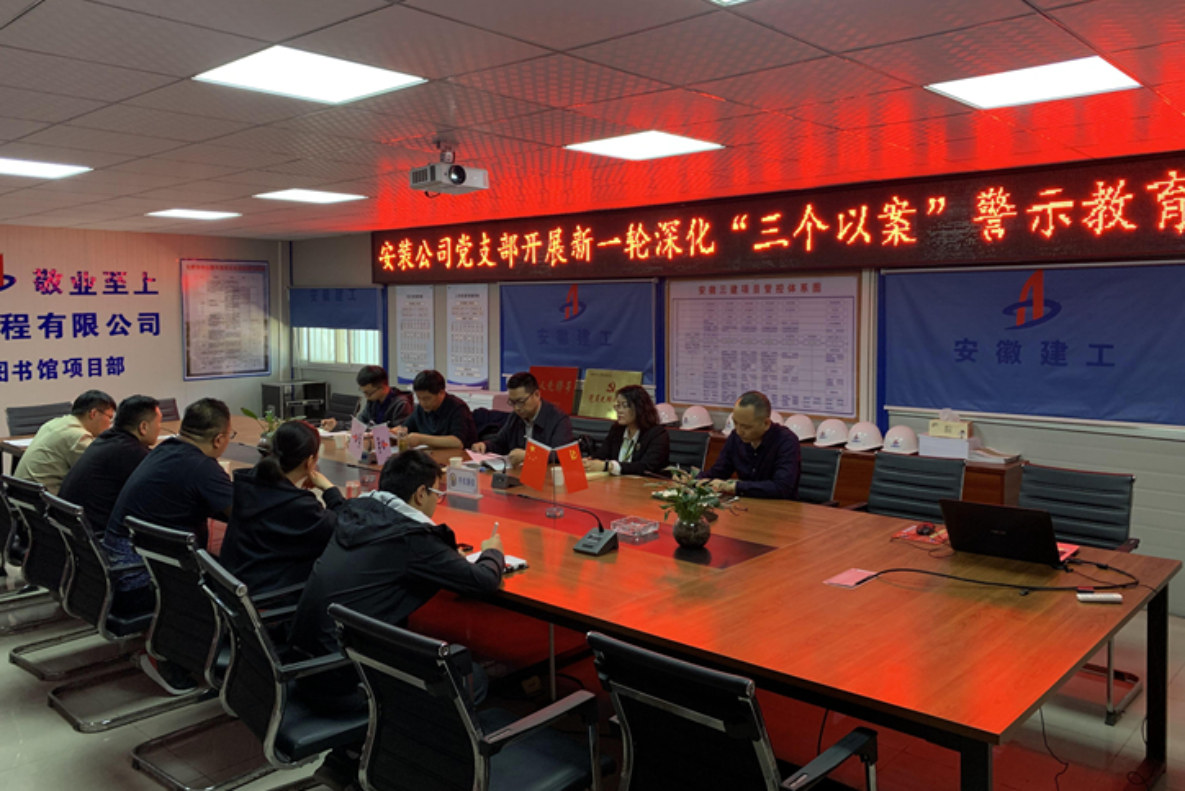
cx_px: 599
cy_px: 349
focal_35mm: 28
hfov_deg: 65.5
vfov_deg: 46.3
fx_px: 922
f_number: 1.8
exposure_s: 1/56
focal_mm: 4.25
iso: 160
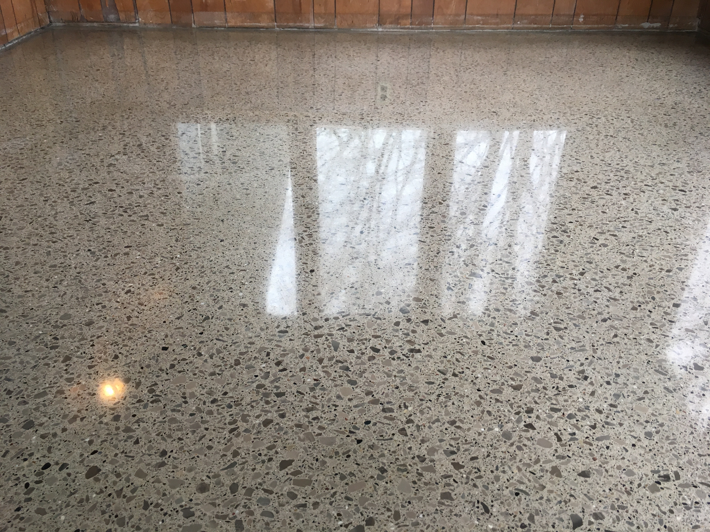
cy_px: 266
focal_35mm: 29
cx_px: 355
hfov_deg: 61.7
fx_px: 595
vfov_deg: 48.2
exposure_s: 1/30
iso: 25
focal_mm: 4.15
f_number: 2.2
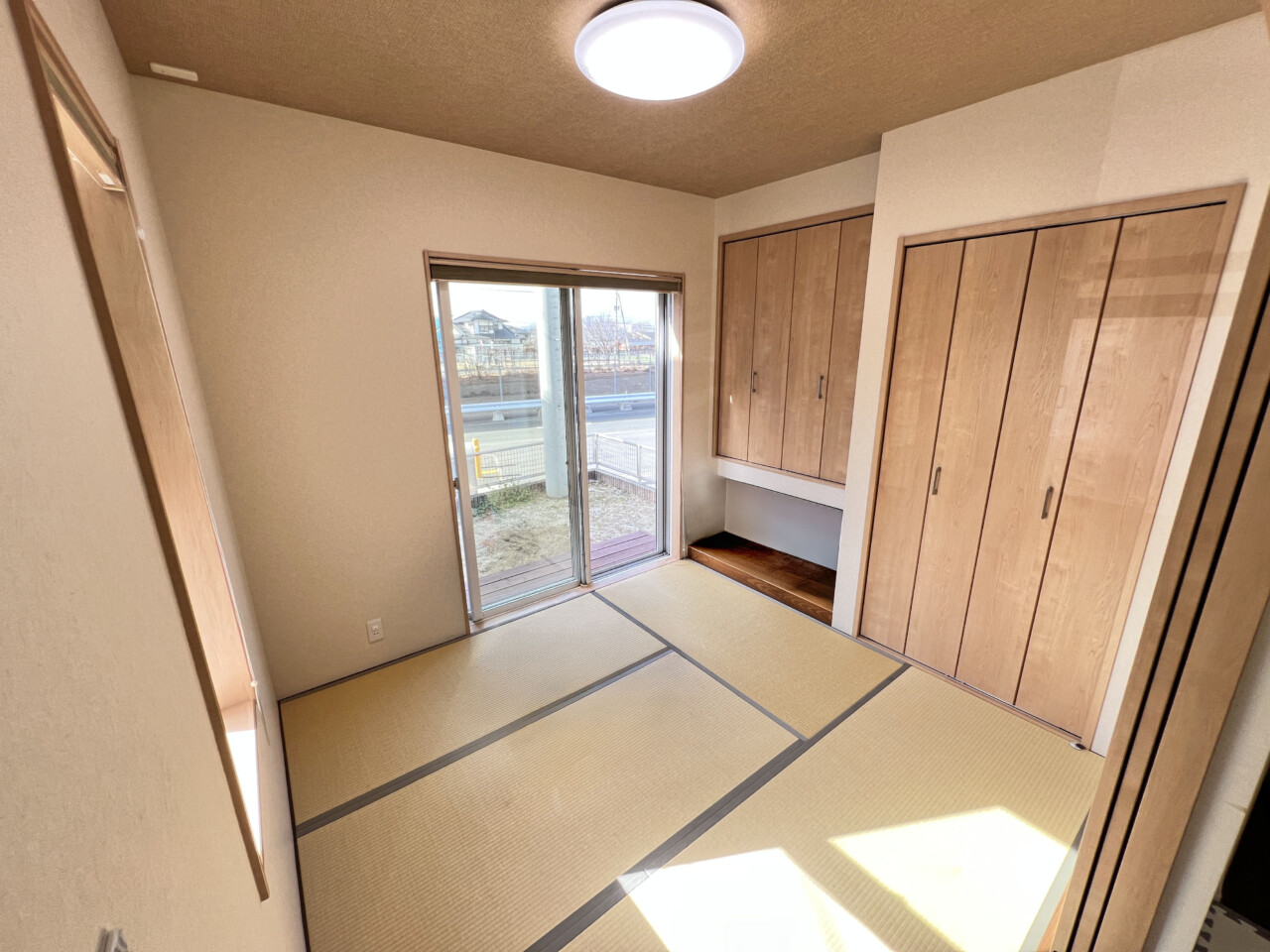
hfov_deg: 106.2
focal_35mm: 13
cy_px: 476
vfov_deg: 89.9
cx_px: 635
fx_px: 477
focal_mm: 1.57
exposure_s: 1/99
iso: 64
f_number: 1.8
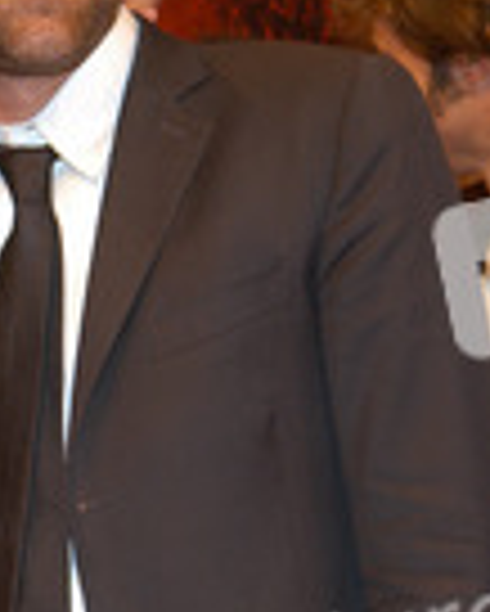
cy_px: 477
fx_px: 3748
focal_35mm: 207
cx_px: -103
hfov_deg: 7.4
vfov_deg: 9.3
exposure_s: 1/100
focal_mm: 50
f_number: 5.6
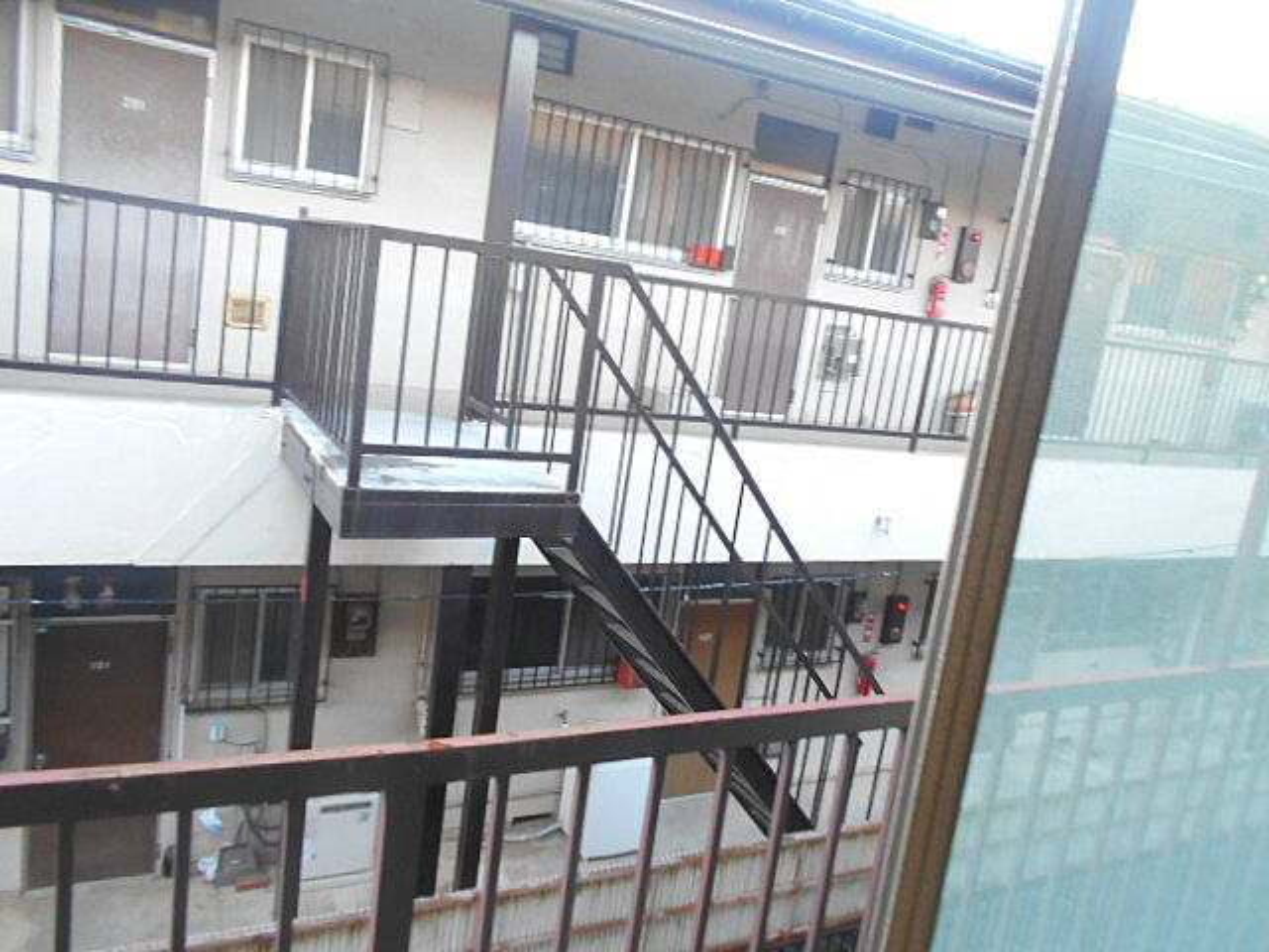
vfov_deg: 53.1
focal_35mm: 26
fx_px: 953
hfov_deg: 67.3
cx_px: 634
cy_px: 476
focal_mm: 4.6
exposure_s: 1/30
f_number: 3.2
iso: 200
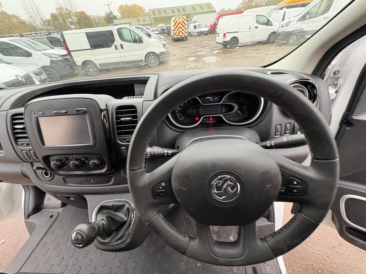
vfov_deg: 85.7
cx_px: 183
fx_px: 148
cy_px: 137
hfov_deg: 102.1
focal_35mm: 14
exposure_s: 1/60
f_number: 2.2
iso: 400
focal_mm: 2.22
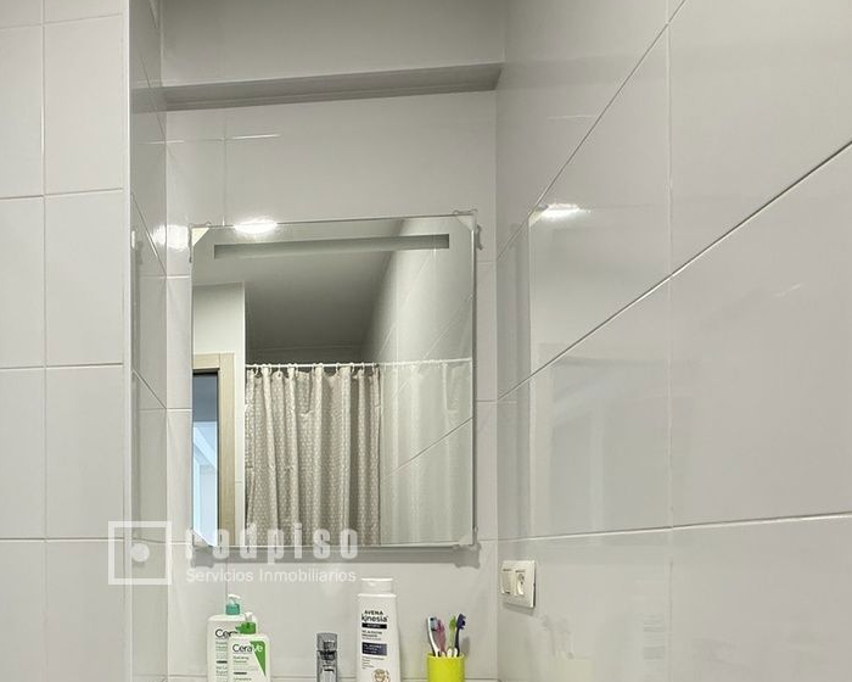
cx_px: 235
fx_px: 630
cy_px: 554
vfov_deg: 52.8
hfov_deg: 64.8
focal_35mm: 25
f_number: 2.2
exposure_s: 1/100
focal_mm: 2.22
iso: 250
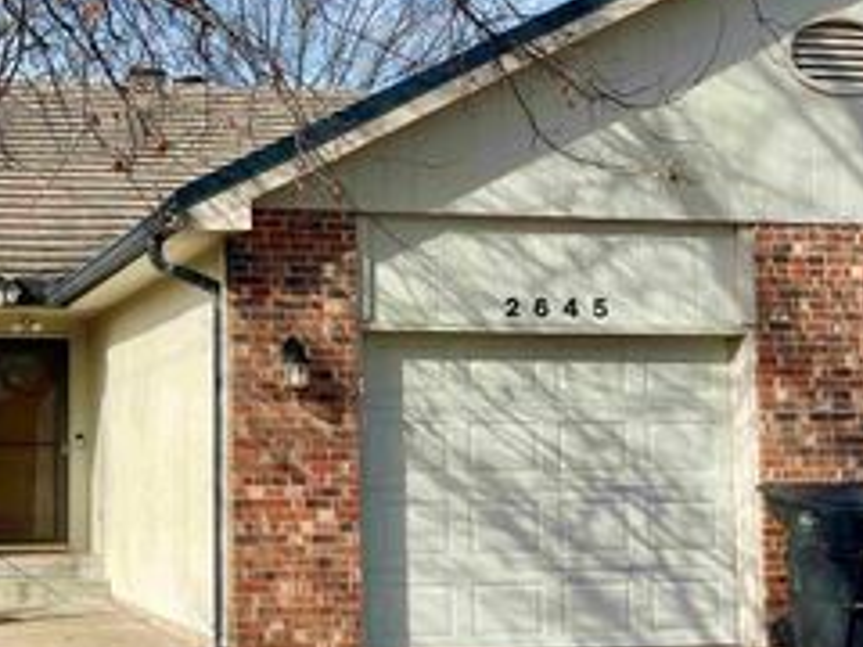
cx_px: -25
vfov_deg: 28.0
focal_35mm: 52
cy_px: 388
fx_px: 1296
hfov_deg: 33.3
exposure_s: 1/2660
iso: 50
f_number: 1.6
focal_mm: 5.1
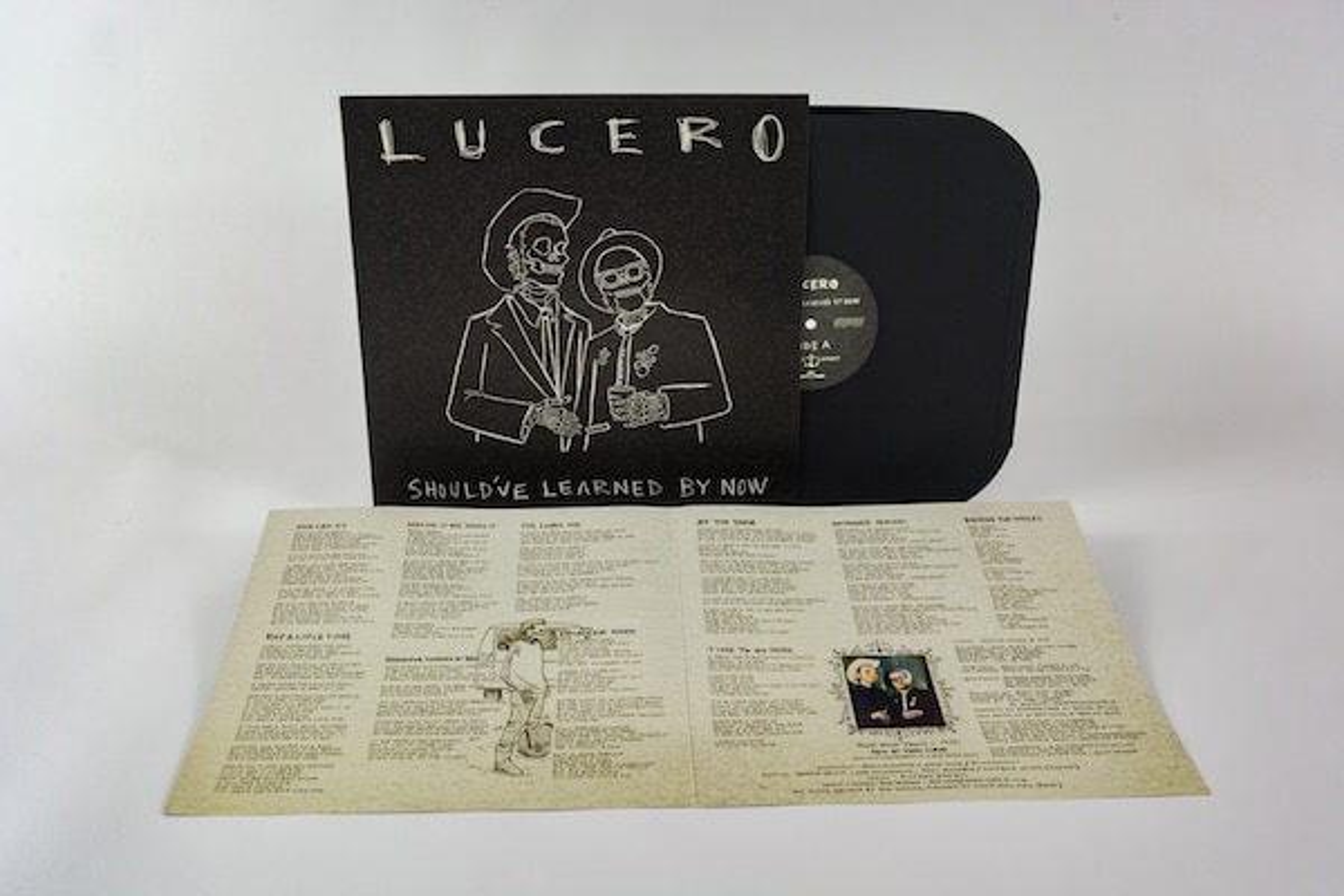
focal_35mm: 38
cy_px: 448
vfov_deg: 35.5
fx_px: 1400
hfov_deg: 51.3
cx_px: 672
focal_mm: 25
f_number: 18
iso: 125
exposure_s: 2
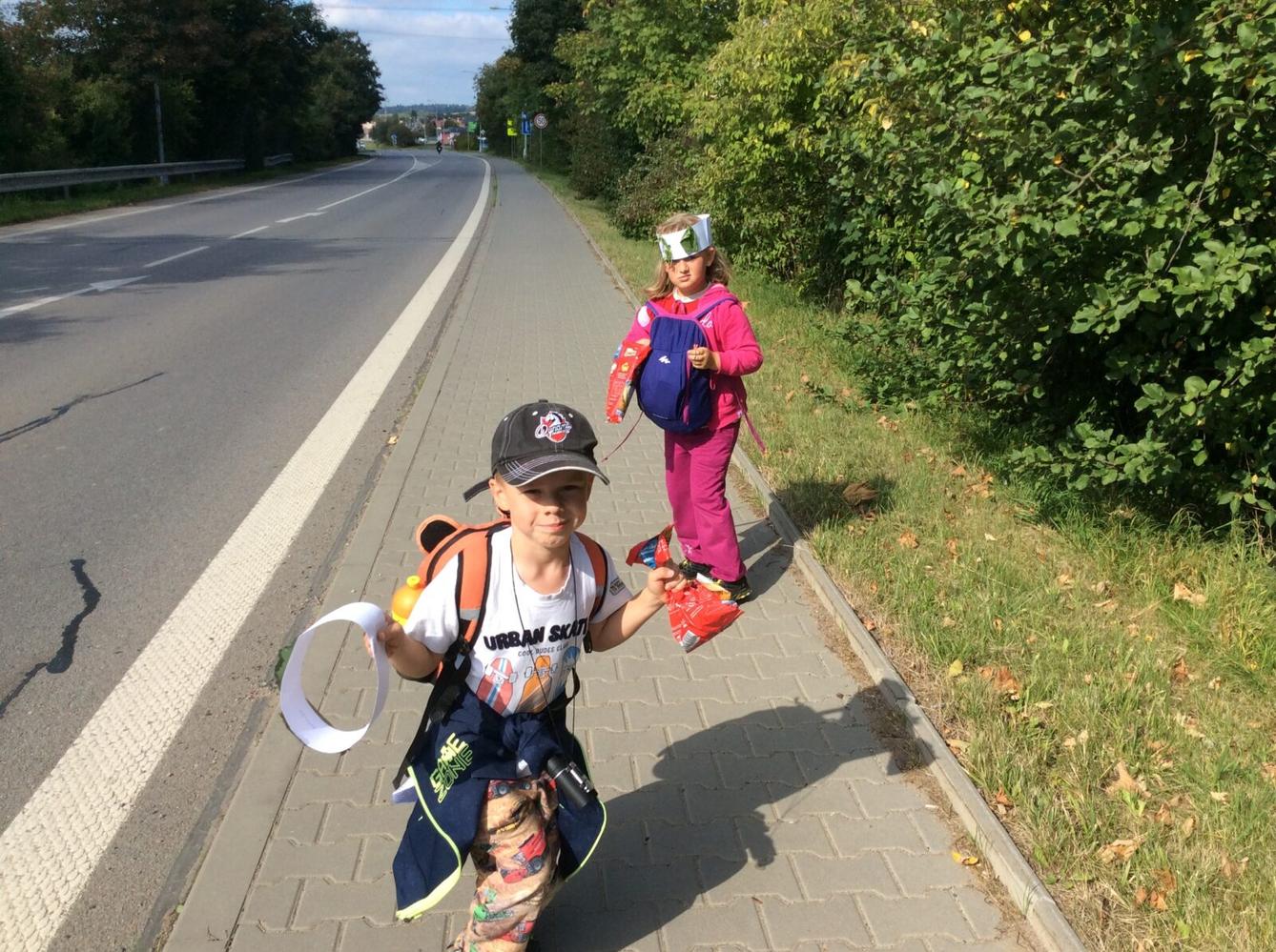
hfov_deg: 56.9
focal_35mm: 32
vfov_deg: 44.0
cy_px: 476
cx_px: 638
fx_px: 1178
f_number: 2.4
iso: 32
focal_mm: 3.3
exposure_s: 1/1300
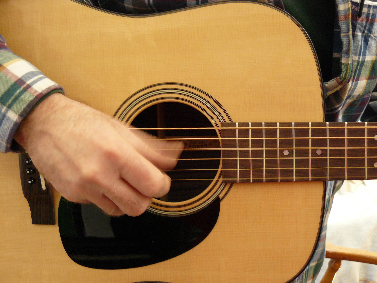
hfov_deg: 45.8
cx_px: 188
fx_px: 447
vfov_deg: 35.1
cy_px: 142
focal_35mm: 41
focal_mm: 6.8
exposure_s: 1/10
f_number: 2.8
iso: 200
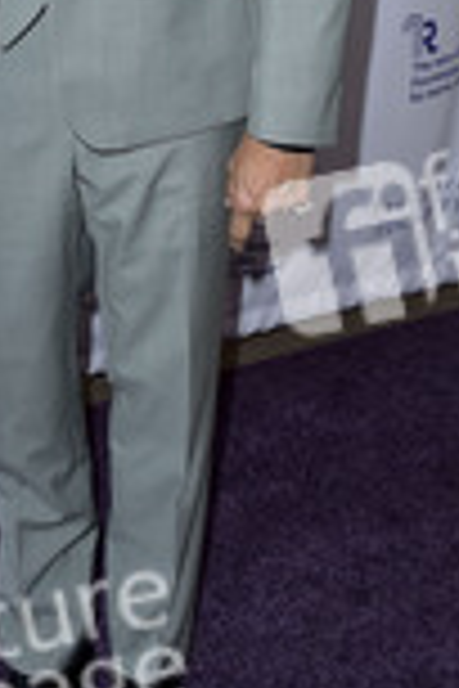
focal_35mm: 89
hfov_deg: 15.3
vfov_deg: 22.0
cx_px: 88
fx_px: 1702
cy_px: 4
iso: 400
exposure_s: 1/250
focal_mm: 34
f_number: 6.3
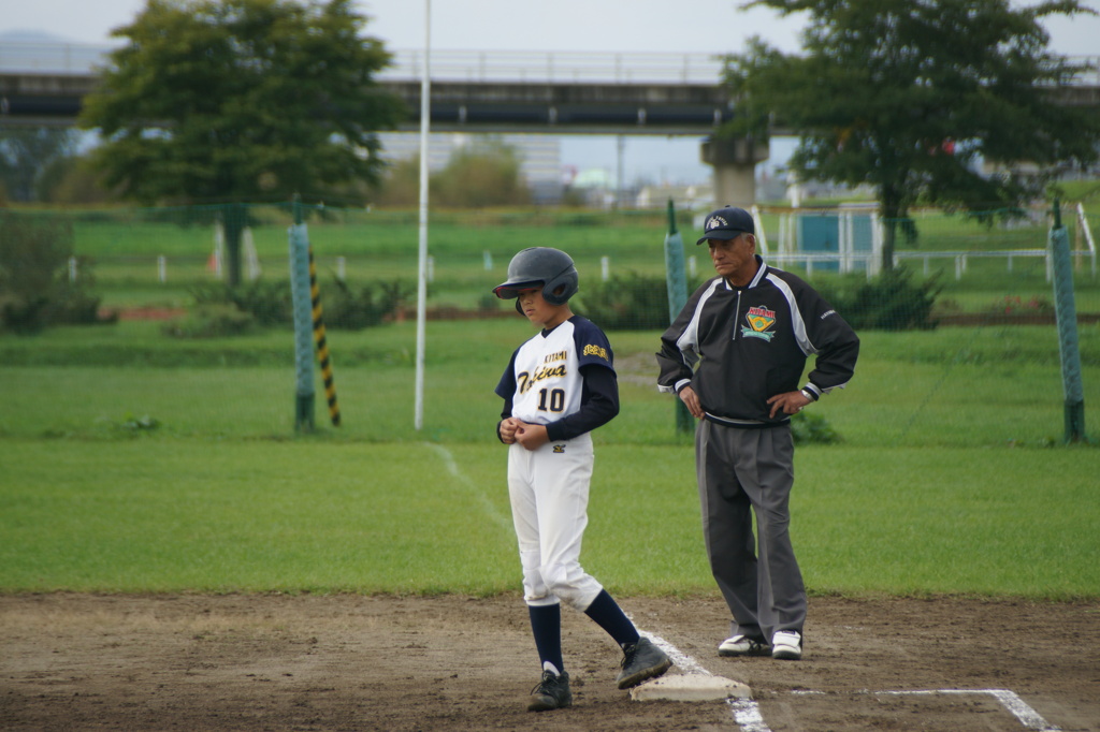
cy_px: 366
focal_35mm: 375
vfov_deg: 3.7
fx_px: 11454
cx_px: 550
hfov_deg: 5.5
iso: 160
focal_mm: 250
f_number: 6.3
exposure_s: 1/400
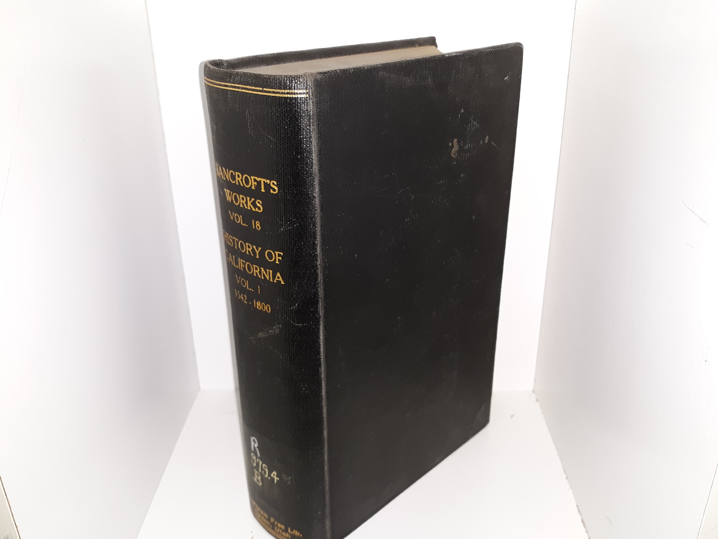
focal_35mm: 30
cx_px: 361
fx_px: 622
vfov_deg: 46.8
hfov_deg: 60.0
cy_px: 281
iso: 50
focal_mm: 3.7
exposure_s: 1/60
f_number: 1.7
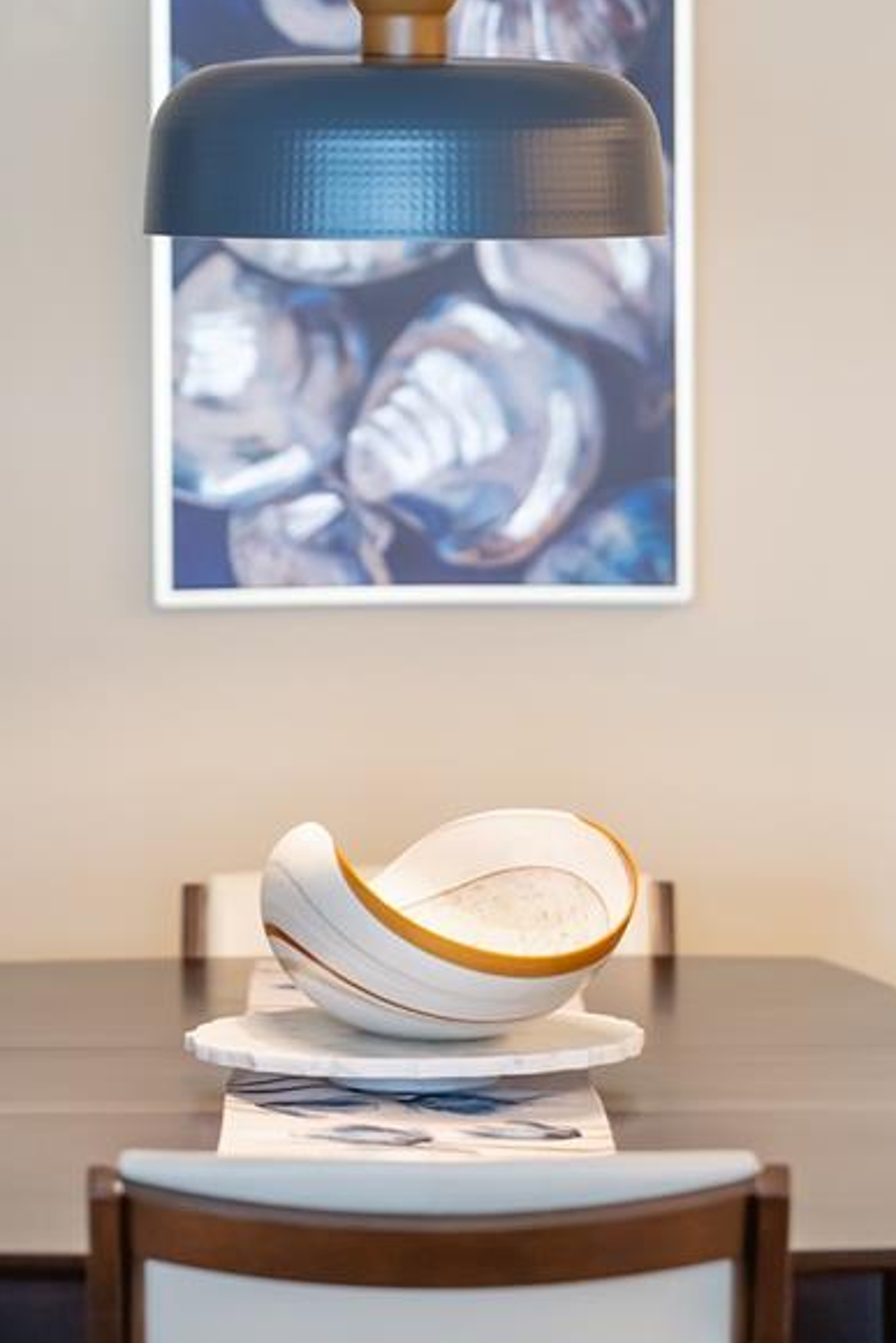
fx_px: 6566
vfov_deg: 11.6
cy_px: 229
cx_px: 404
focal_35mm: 176
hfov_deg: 7.8
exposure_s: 1/160
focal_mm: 85
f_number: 1.4
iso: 250
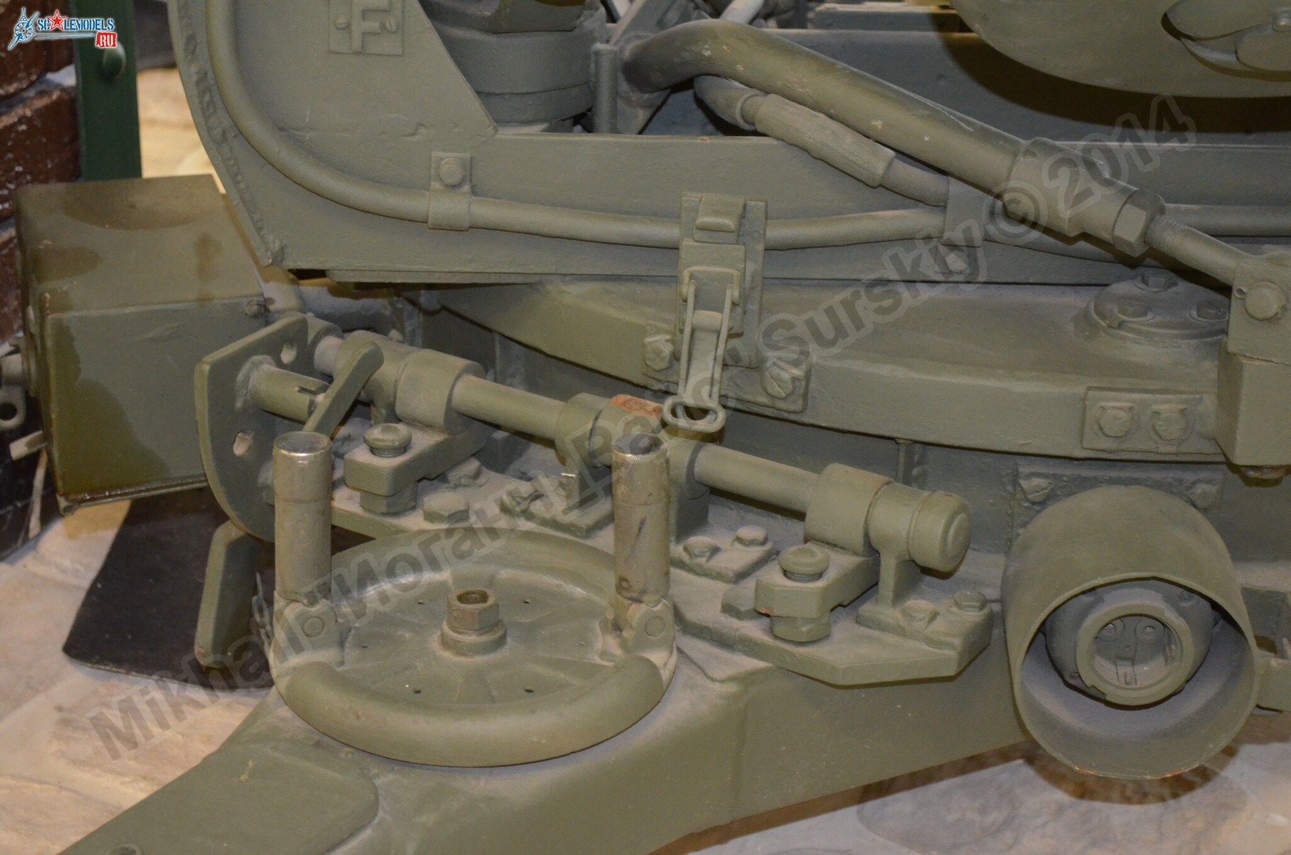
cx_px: 646
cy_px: 428
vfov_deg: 16.5
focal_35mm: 82
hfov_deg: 24.7
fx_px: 2952
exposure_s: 1/60
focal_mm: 55
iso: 3200
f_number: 5.6
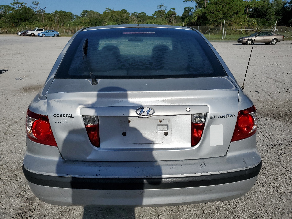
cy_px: 110
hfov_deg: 67.3
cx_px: 146
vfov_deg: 53.1
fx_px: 219
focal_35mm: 26
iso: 51
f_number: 1.5
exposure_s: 1/10000
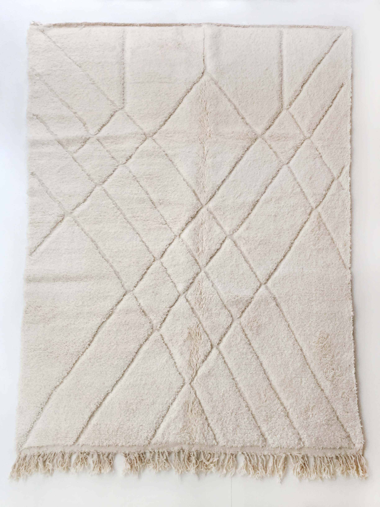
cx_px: 190
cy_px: 254
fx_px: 424
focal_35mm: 29
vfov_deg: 61.7
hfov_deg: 48.2
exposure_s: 1/33
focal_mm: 4.15
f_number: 2.2
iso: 125
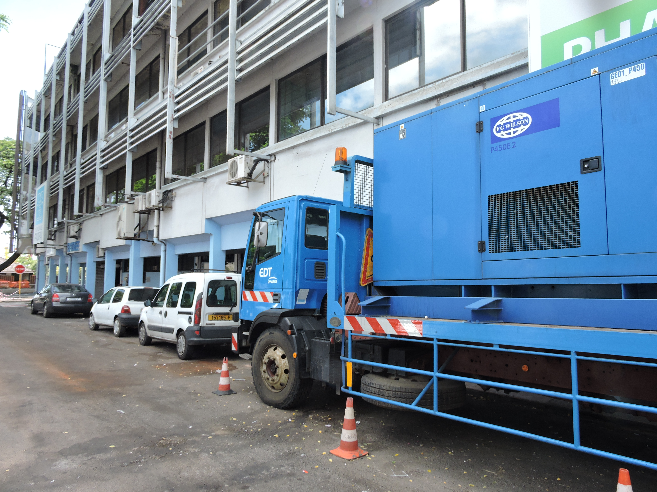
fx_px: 456
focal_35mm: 24
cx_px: 328
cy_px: 246
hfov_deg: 71.6
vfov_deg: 56.8
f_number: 3.3
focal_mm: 4.3
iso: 100
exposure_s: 1/320
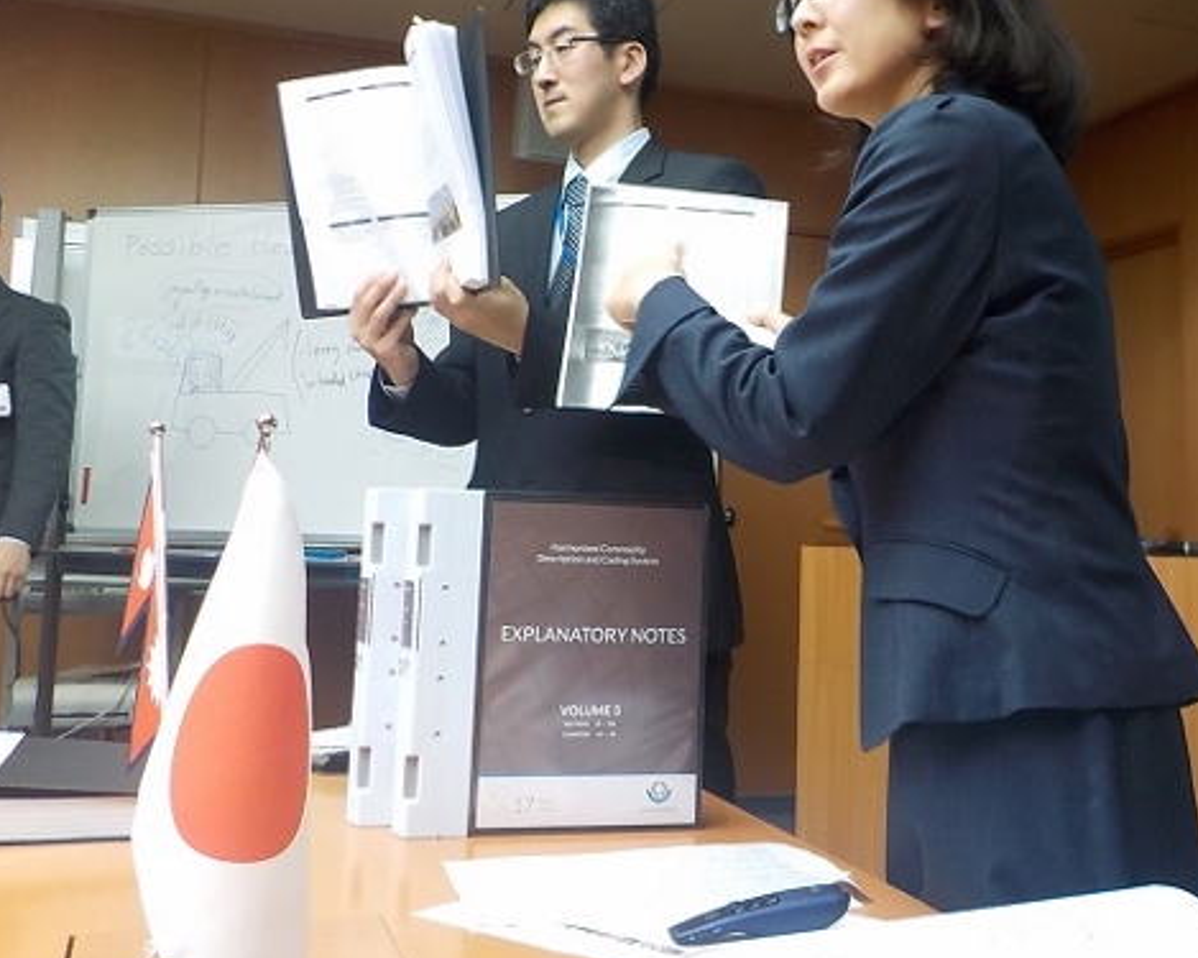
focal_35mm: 40
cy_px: 358
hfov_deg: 45.3
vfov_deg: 37.1
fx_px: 1418
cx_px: 766
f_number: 3.3
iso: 220
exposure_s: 1/30
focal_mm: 4.1
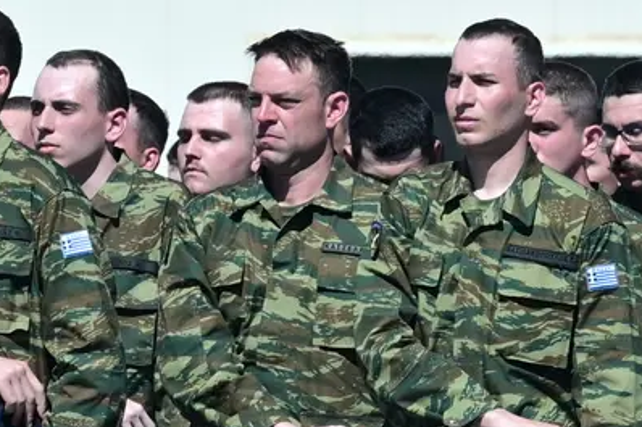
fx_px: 9679
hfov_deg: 3.8
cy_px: 284
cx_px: 352
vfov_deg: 2.5
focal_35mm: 543
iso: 125
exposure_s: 1/400
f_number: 8
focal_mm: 200
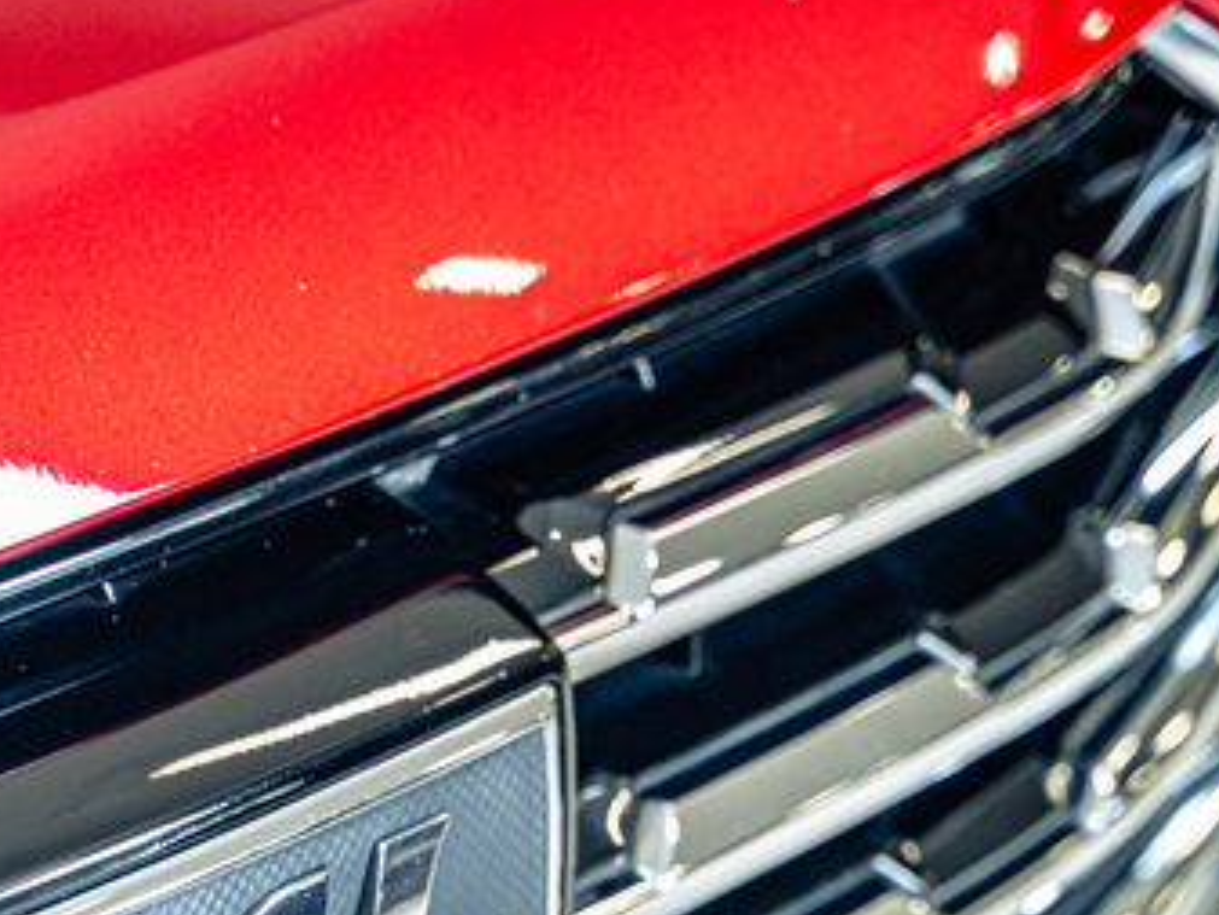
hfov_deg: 9.0
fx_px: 7715
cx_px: -60
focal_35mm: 219
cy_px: 1183
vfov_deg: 6.7
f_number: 3.5
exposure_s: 1/125
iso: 1600
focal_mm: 75
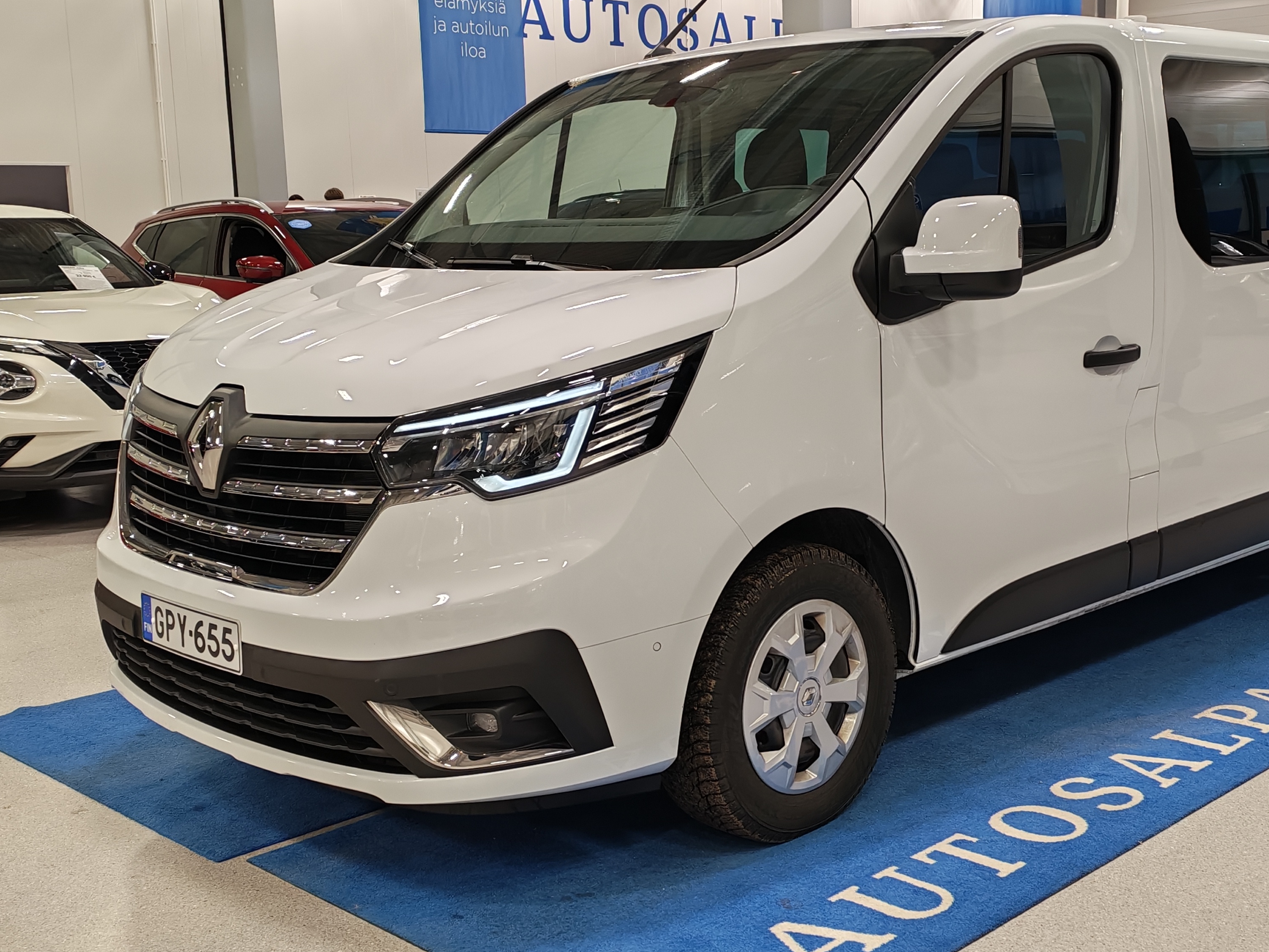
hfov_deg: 41.9
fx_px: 1650
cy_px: 469
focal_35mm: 45
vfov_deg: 32.2
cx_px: 754
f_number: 1.9
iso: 200
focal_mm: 6.12
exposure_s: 1/100
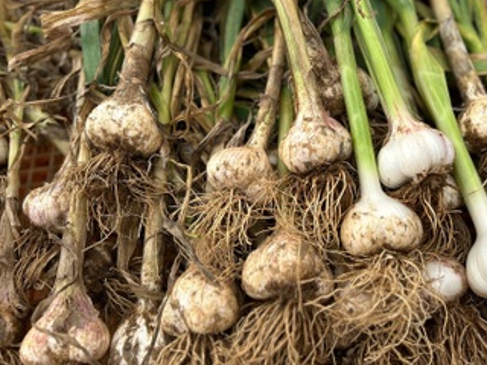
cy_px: 99
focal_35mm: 39
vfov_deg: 36.1
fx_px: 549
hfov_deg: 46.3
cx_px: 359
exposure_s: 1/1183
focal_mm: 5.7
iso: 50
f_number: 1.5
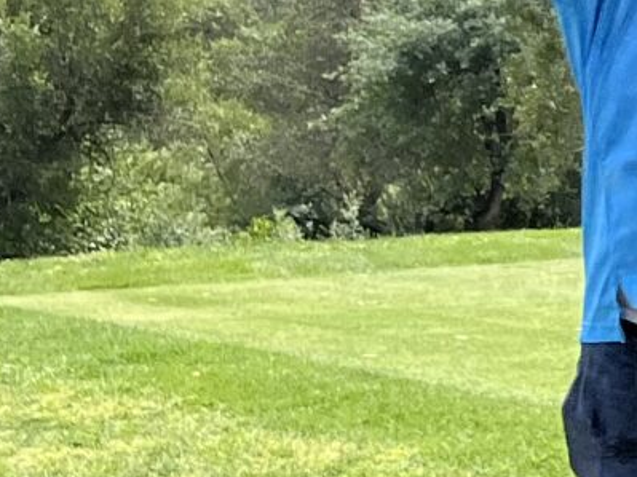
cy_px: 329
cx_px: 1905
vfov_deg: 8.9
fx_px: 3072
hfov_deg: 9.4
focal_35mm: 167
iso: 50
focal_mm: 5.1
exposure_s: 1/1695
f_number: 1.6
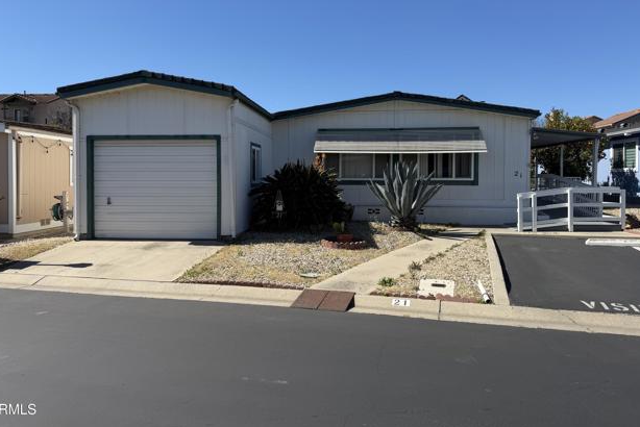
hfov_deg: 69.4
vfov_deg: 49.4
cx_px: 320
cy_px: 182
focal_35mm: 26
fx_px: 462
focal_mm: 6.76
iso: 80
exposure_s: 1/4673
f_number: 1.78
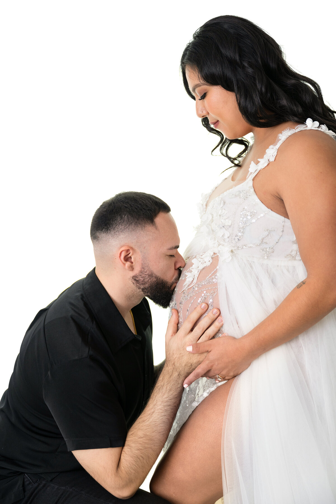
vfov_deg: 43.6
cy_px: 252
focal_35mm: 45
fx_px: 630
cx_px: 168
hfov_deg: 29.9
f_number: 3.2
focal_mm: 45
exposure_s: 1/200
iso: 200
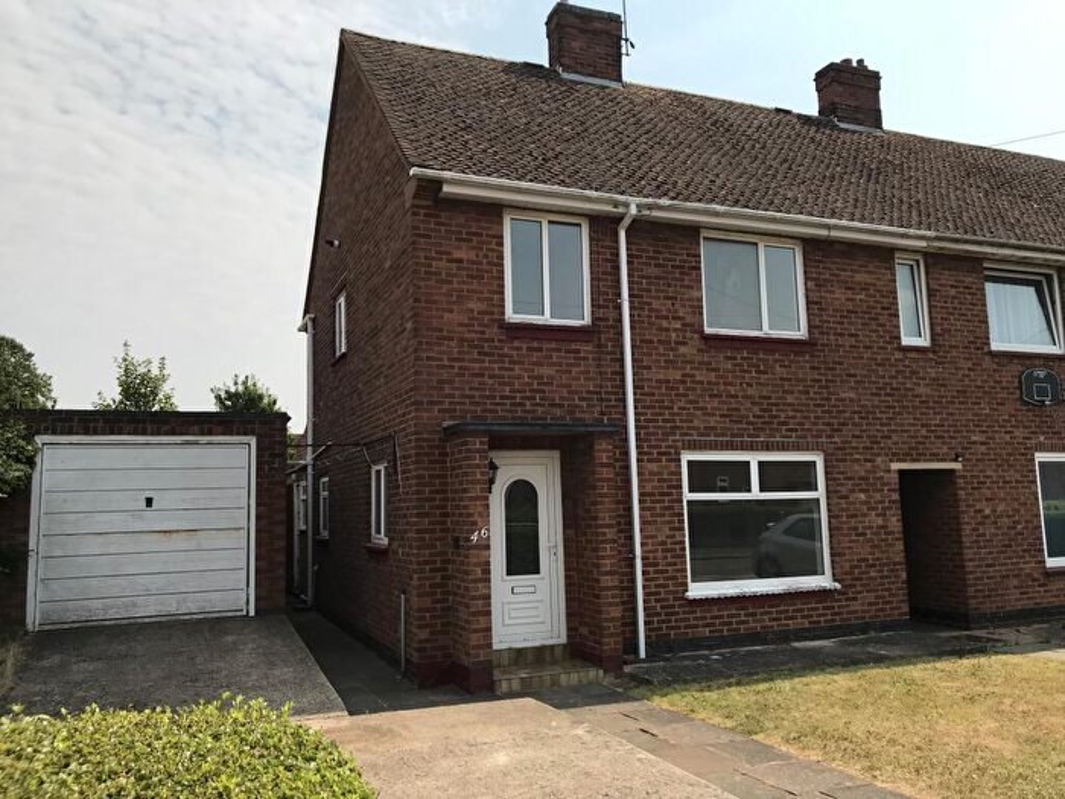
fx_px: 861
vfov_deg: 49.7
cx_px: 532
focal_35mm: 28
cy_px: 400
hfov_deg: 63.4
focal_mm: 3.99
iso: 20
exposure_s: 1/3195
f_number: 1.8
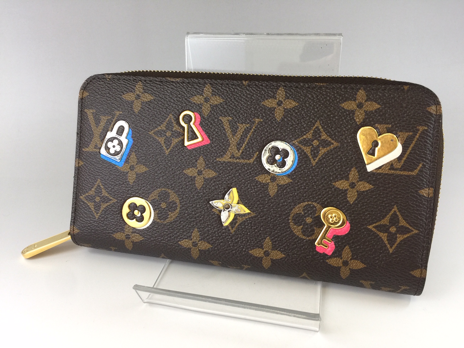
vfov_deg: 48.2
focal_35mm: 29
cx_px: 232
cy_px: 174
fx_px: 389
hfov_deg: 61.7
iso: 32
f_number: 2.2
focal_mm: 4.15
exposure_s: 1/30
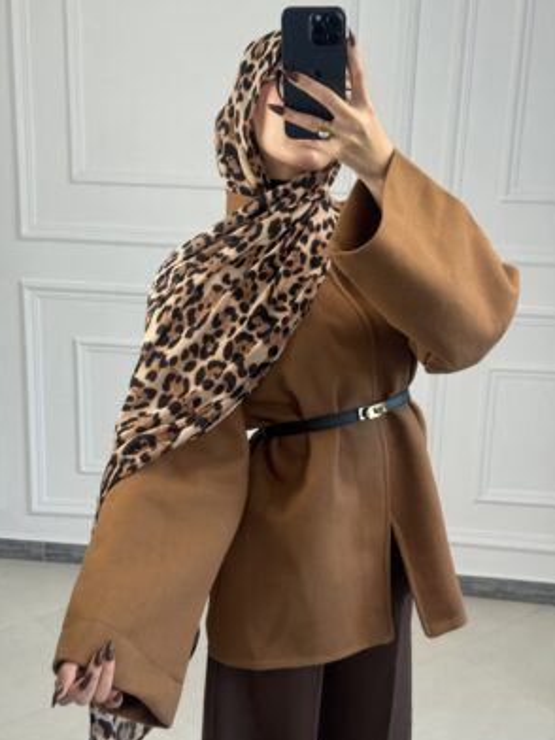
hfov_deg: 29.7
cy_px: 376
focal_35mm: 49
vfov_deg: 38.9
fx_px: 1047
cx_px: 278
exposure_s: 1/360
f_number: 1.78
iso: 64
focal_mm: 6.76
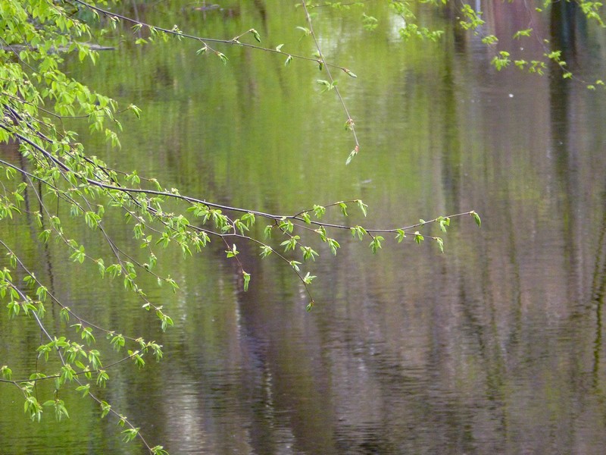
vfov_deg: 3.1
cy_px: 228
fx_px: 8403
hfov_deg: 4.1
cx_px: 303
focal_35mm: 480
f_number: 5.9
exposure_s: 1/60
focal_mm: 68.8
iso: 400
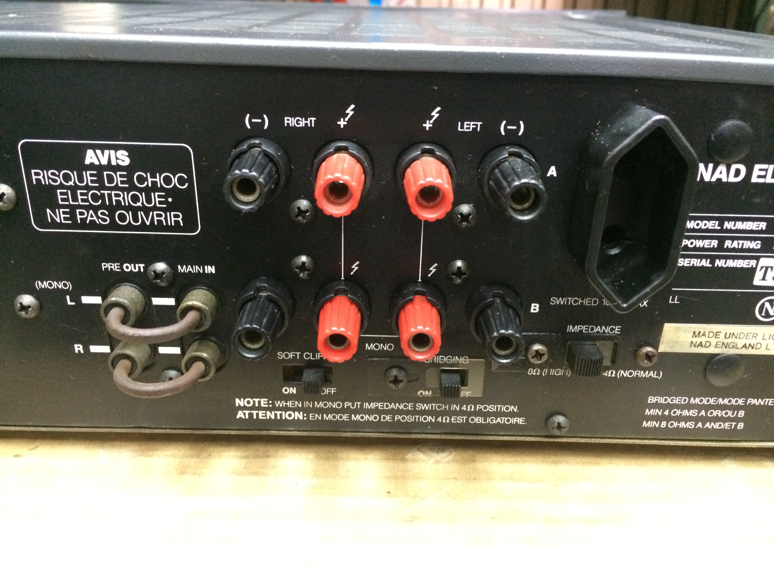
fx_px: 648
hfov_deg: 61.7
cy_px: 290
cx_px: 387
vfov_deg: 48.2
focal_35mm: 29
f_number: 2.2
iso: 400
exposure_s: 1/17
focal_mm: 4.15
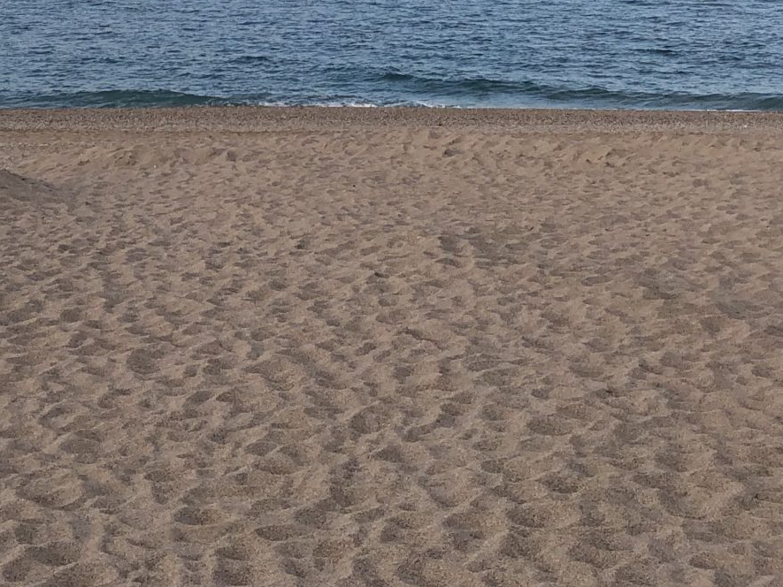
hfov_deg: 24.0
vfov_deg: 17.1
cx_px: 257
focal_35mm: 81
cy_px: -176
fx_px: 1832
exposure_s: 1/384
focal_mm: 4
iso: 20
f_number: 1.8
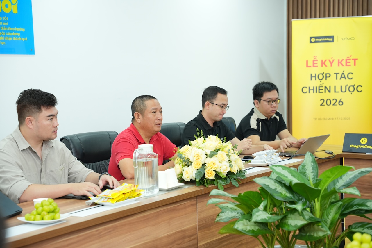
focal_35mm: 70
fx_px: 723
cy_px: 124
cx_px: 186
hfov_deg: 28.8
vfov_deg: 19.5
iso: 1250
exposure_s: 1/100
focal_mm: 70
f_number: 4
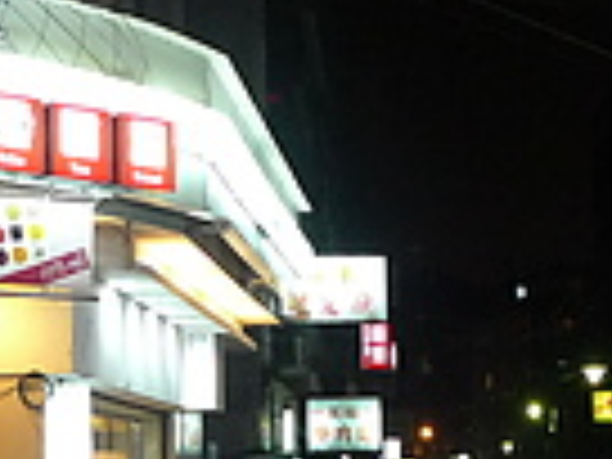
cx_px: 432
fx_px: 1874
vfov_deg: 13.9
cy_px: 369
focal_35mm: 106
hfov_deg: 18.5
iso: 320
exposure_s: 1/30
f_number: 2
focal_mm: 5.1
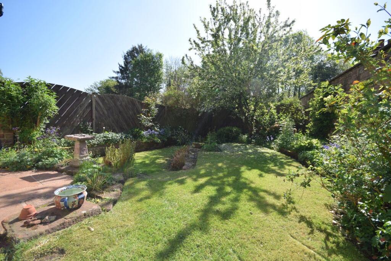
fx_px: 163
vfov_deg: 77.3
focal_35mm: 15
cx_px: 196
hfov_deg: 100.4
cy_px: 130
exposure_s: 1/200
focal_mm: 10
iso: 100
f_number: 7.1
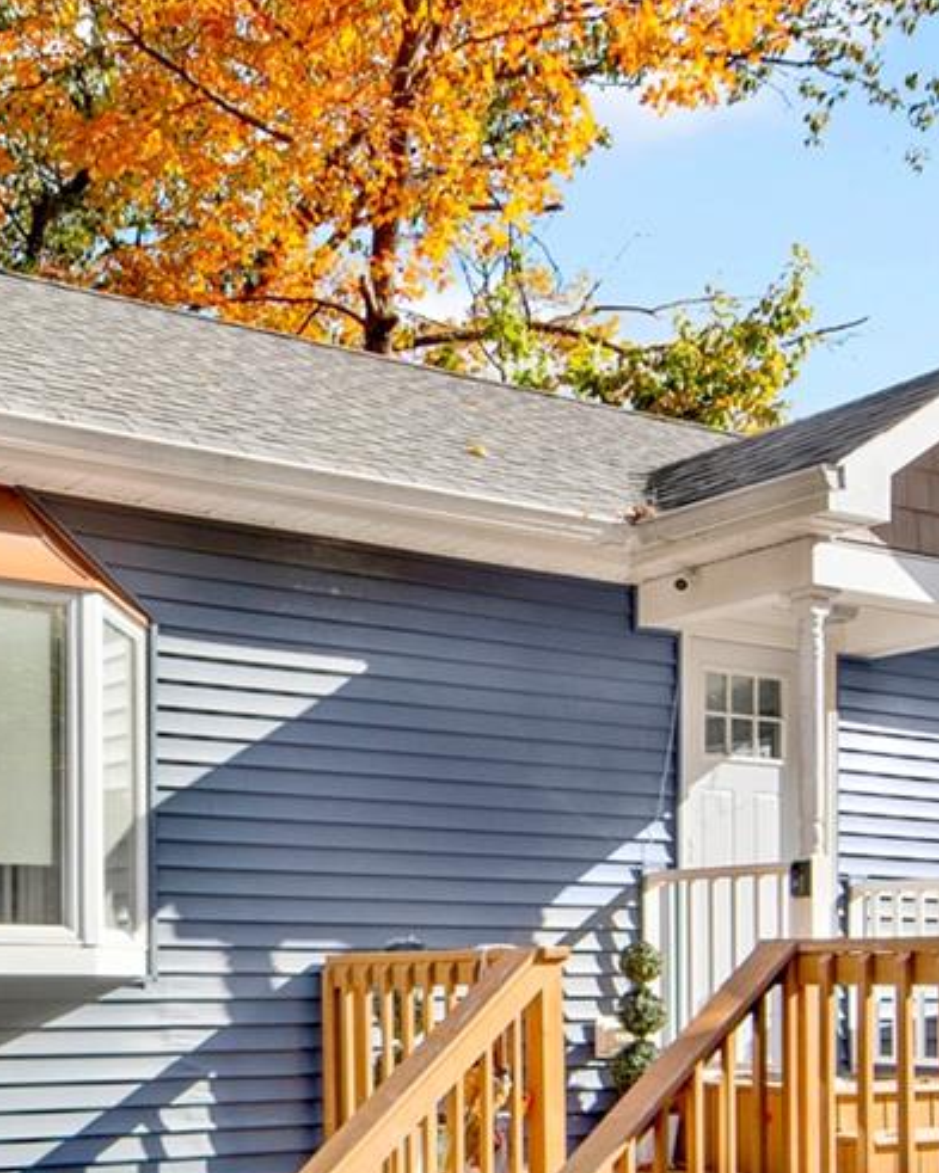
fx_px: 1632
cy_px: 969
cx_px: 160
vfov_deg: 37.8
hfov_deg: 31.1
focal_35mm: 47
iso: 100
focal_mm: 8
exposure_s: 1/200
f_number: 8
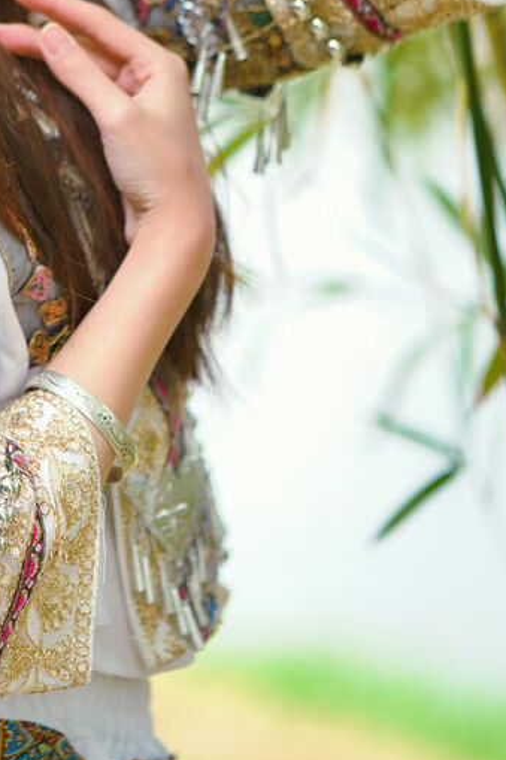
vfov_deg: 7.8
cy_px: -125
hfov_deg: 5.2
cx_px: -200
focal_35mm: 263
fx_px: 5548
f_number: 1.4
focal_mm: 85
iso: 100
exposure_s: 1/800
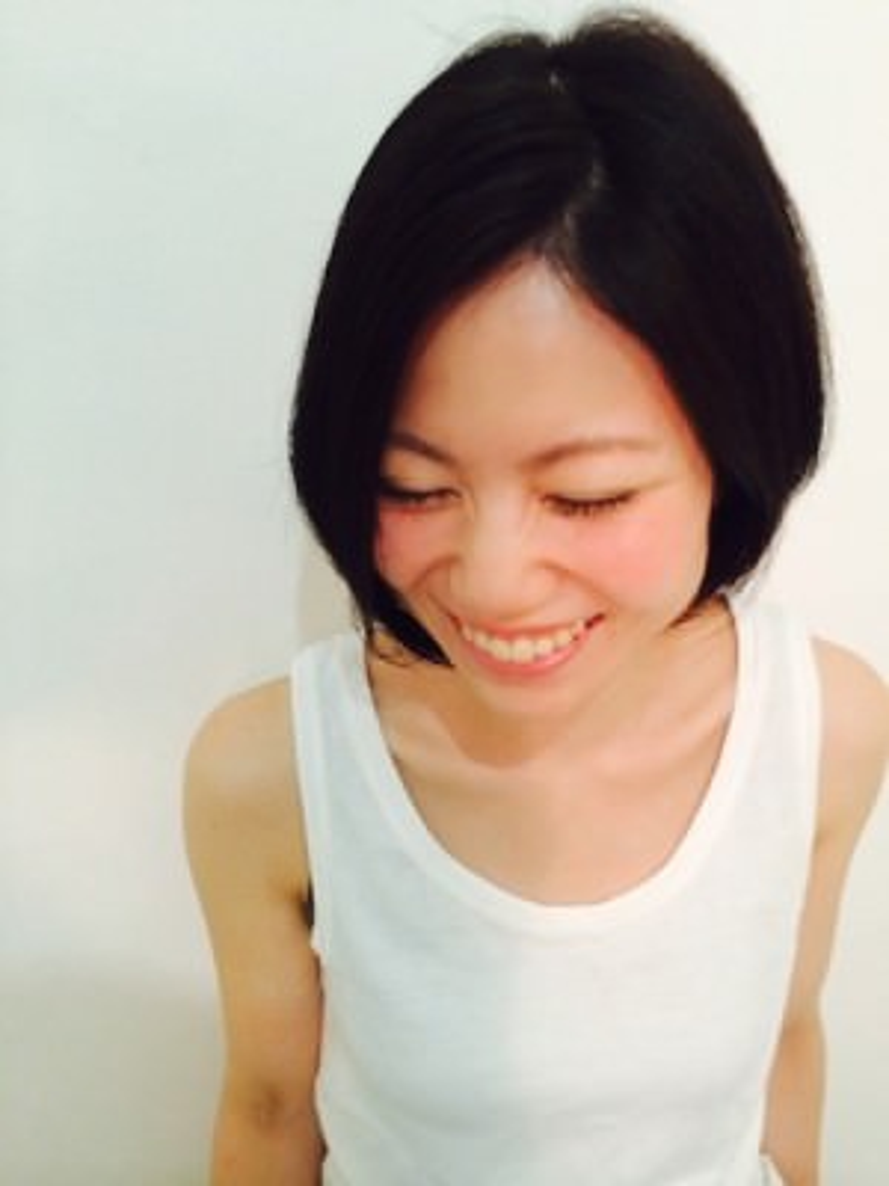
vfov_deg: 60.0
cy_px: 593
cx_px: 444
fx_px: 1027
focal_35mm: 30
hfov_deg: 46.8
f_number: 2.2
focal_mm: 4.12
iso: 320
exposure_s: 1/17
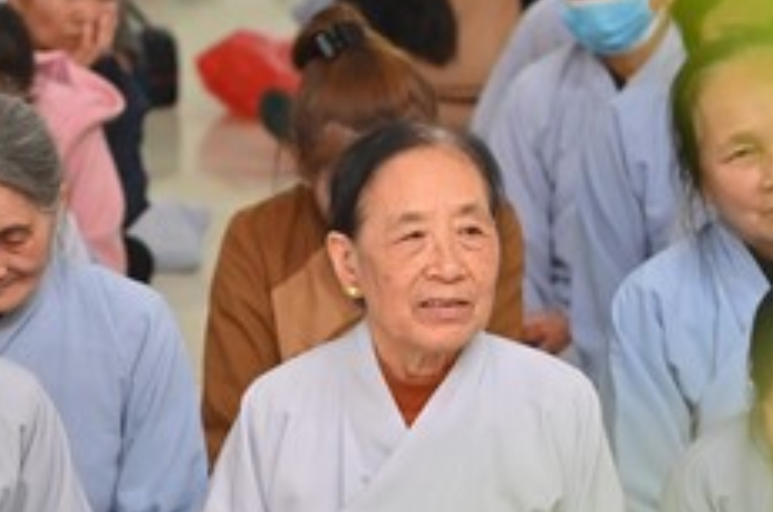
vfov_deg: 4.4
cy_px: 412
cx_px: 77
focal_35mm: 310
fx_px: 6643
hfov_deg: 6.6
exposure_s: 1/100
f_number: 4.5
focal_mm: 110
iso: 1600
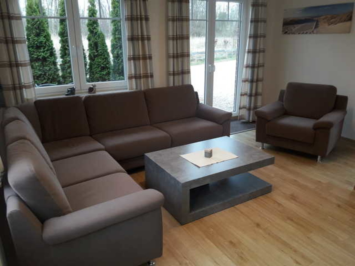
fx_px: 287
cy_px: 133
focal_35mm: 28
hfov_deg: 63.4
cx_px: 178
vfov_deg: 49.7
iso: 80
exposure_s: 1/33
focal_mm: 3.7
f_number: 1.9
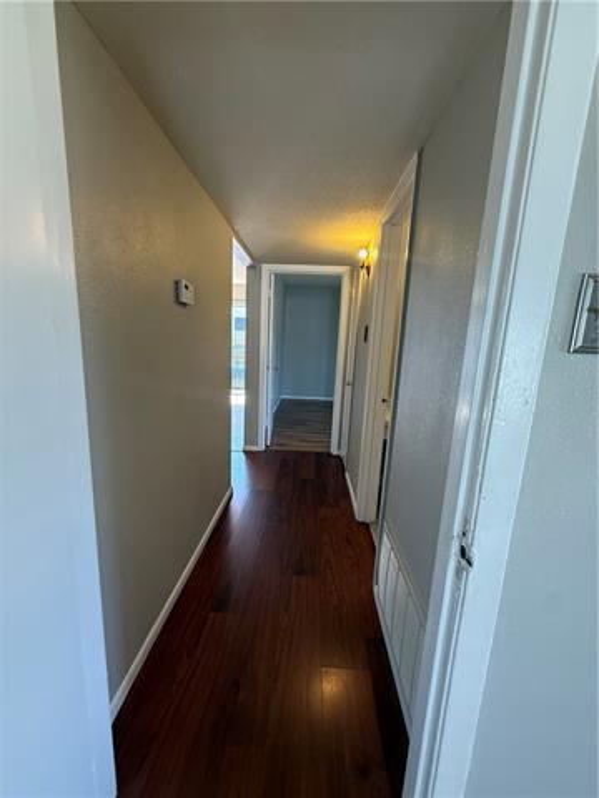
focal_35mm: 14
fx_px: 323
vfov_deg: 102.1
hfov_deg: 85.7
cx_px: 300
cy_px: 399
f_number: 2.2
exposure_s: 1/120
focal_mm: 2.22
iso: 200
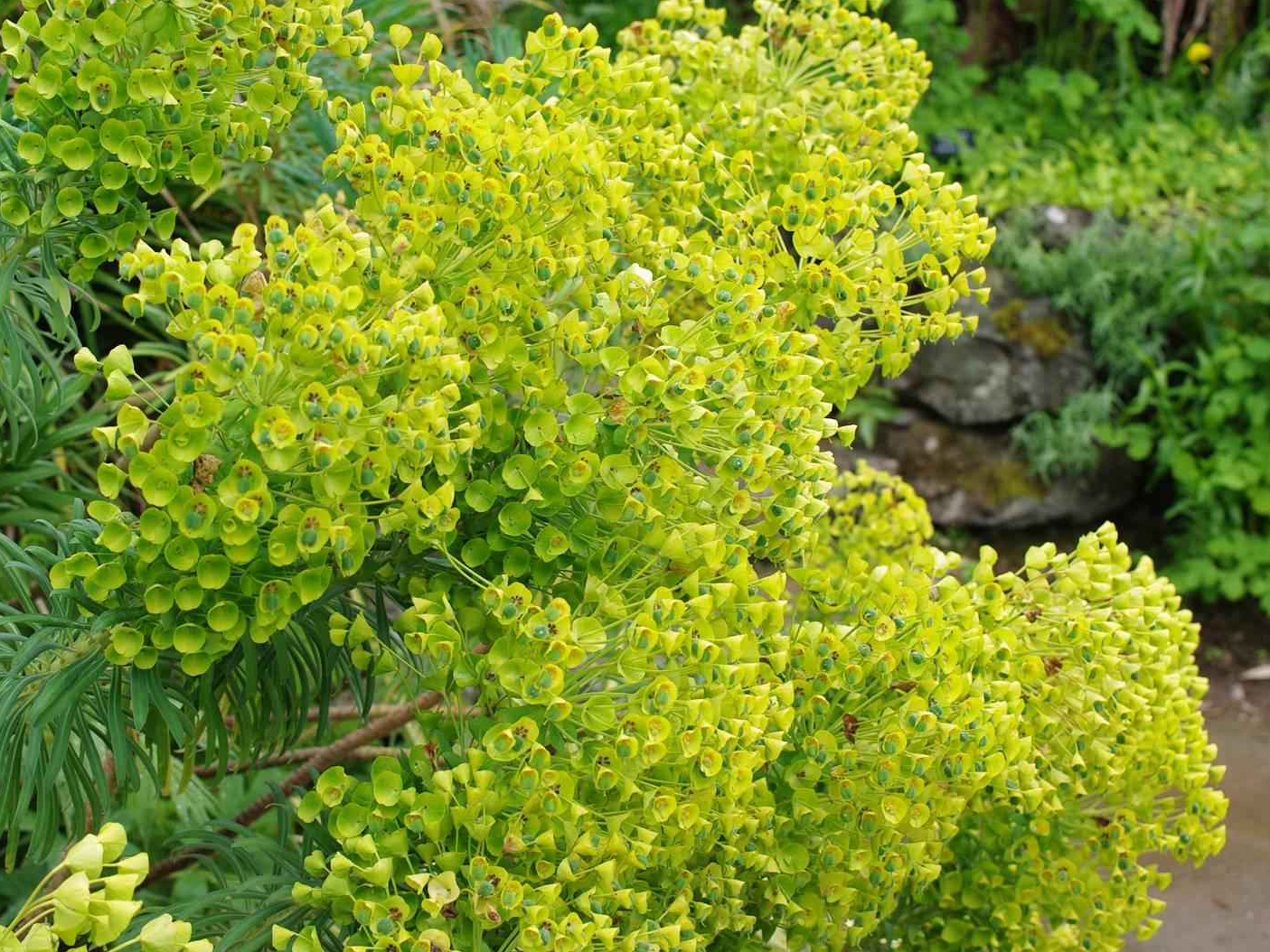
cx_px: 632
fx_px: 2091
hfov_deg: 33.8
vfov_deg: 25.7
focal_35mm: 57
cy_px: 483
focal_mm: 35
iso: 100
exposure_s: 1/125
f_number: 4.5
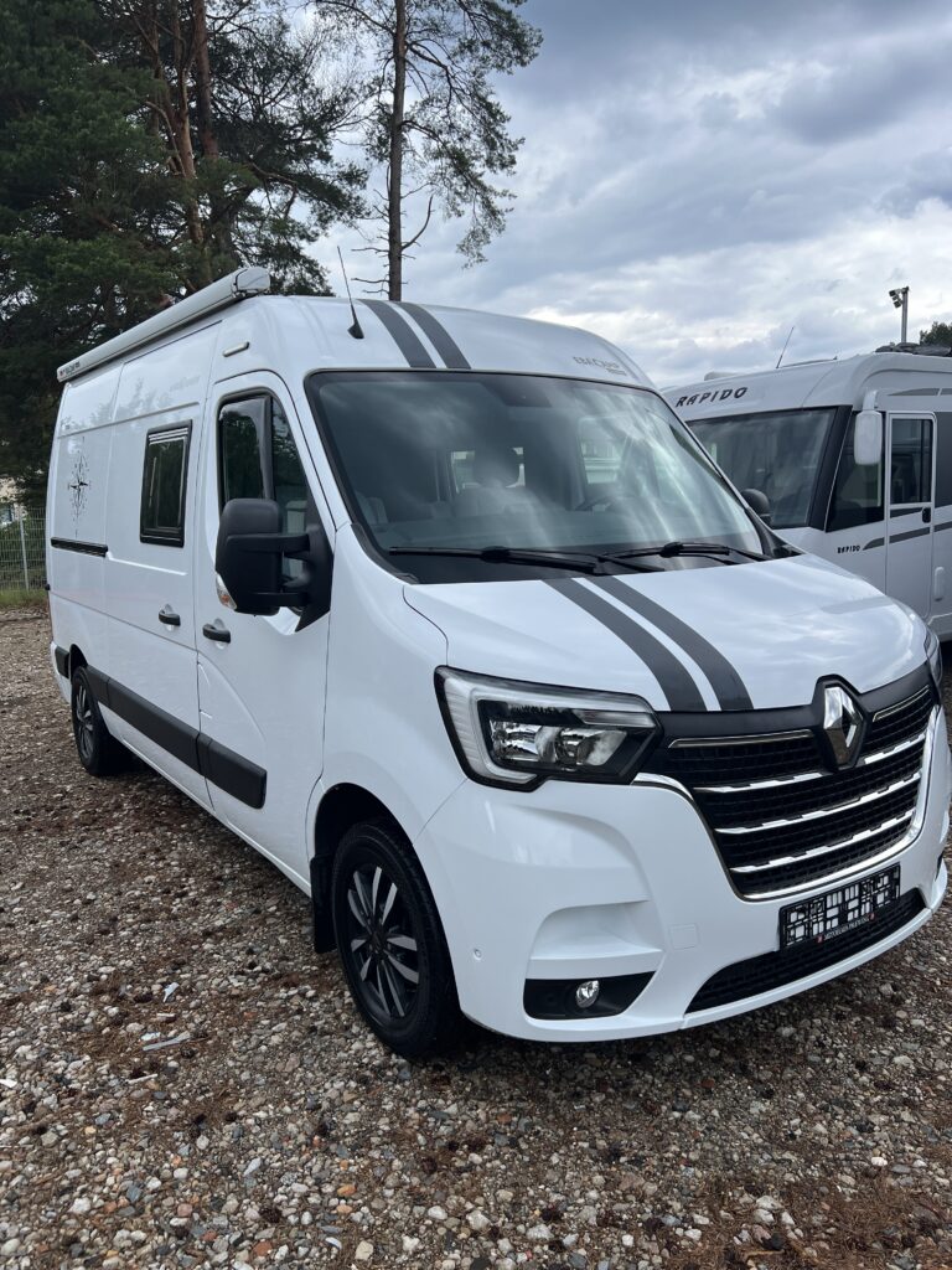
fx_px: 953
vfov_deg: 67.3
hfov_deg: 53.1
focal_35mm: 26
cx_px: 476
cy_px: 635
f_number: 1.5
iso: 50
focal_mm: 5.7
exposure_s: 1/1779
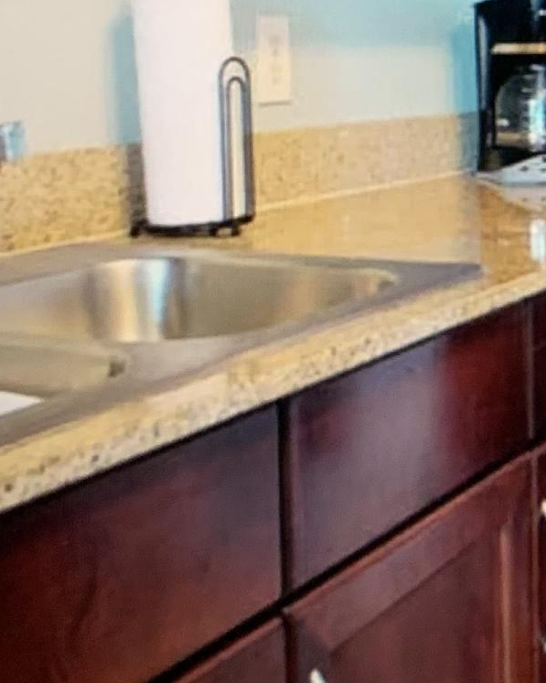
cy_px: 110
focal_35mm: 102
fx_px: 2060
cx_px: 705
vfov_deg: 18.6
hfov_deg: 14.5
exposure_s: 1/60
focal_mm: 4.25
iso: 250
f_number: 1.8
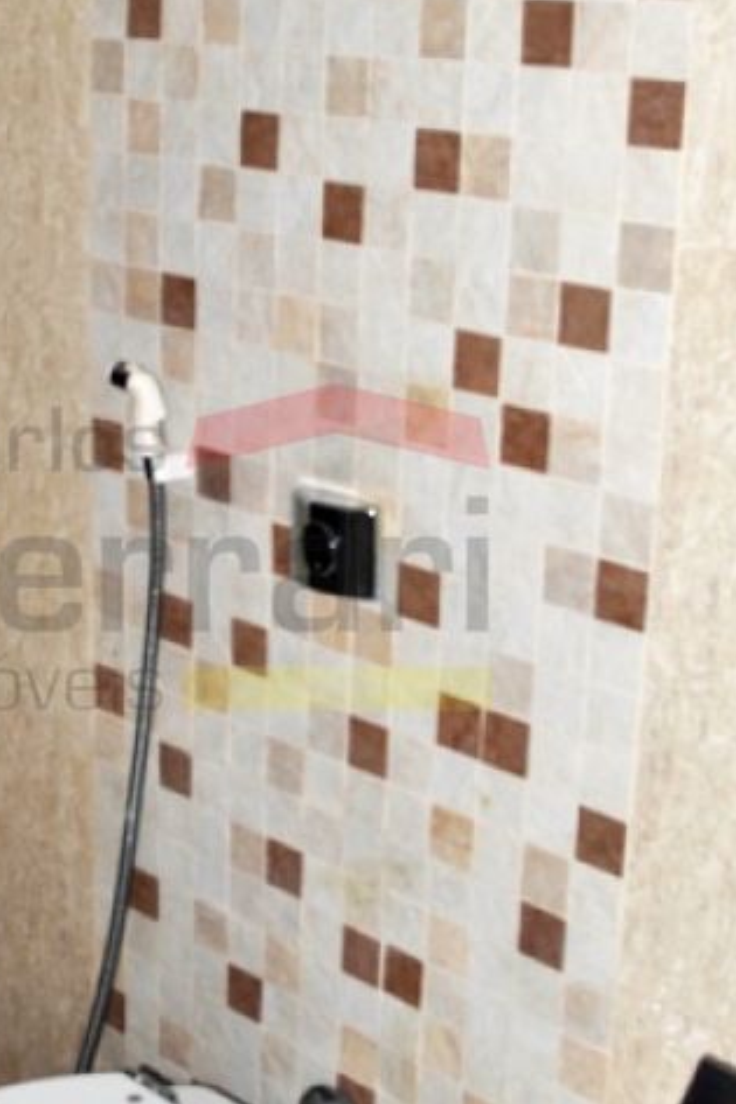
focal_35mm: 67
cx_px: 194
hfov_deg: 20.2
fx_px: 2056
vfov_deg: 30.1
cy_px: 548
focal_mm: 22
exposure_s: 1/60
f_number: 8
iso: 110
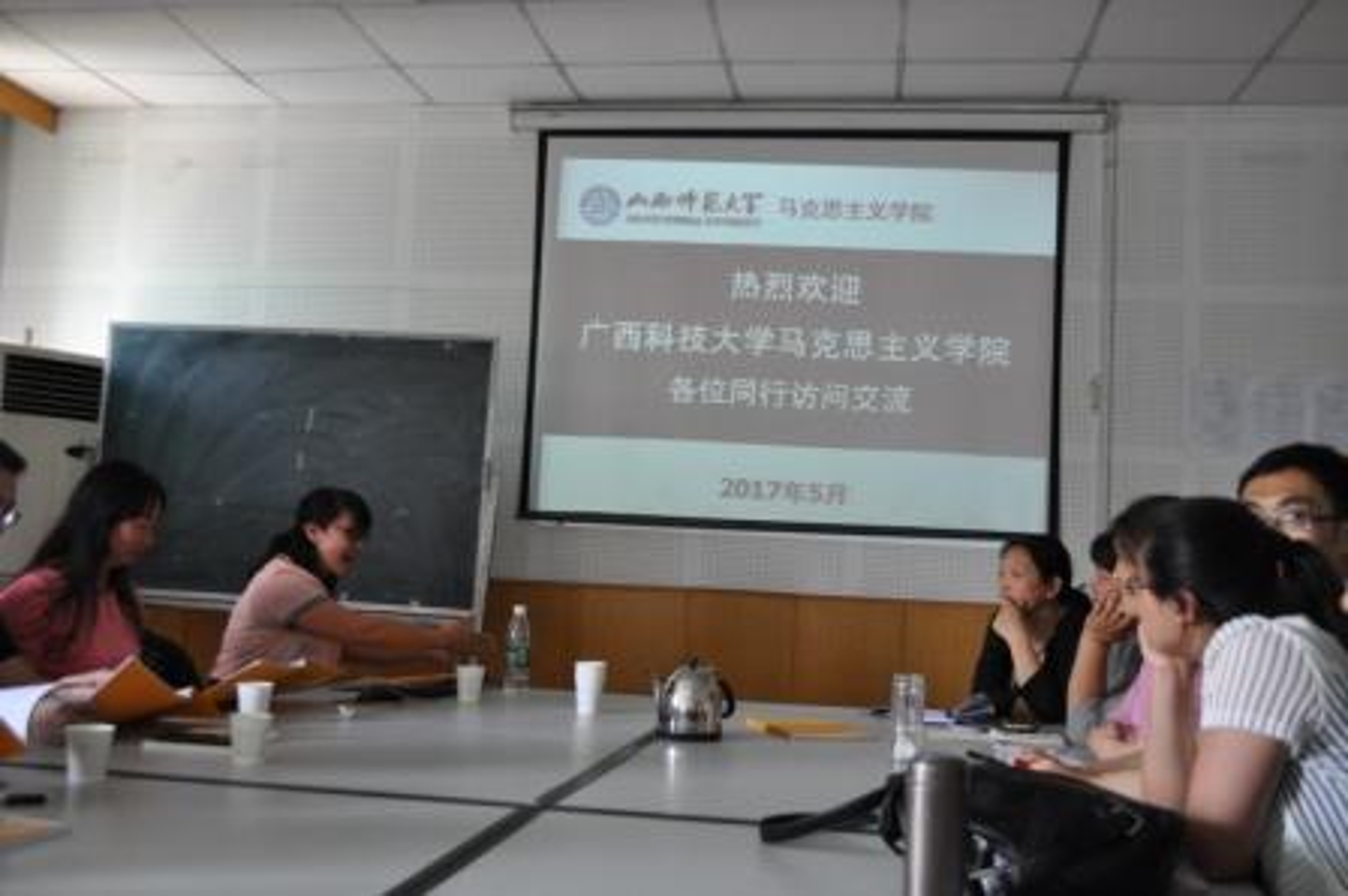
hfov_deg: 49.6
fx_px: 1459
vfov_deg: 34.2
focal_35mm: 39
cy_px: 448
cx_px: 674
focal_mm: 26
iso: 800
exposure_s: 1/50
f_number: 4.2
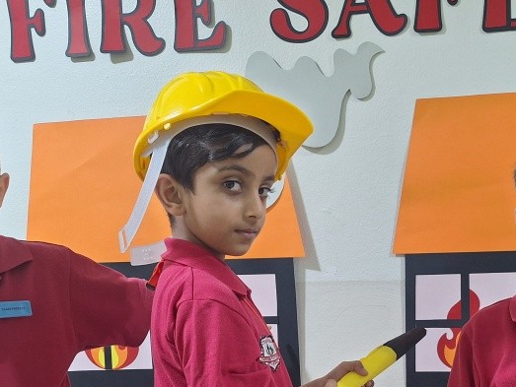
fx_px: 671
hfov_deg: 41.7
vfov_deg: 30.7
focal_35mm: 45
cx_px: 325
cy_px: 351
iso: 100
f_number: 1.8
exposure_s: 1/40
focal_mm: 5.54
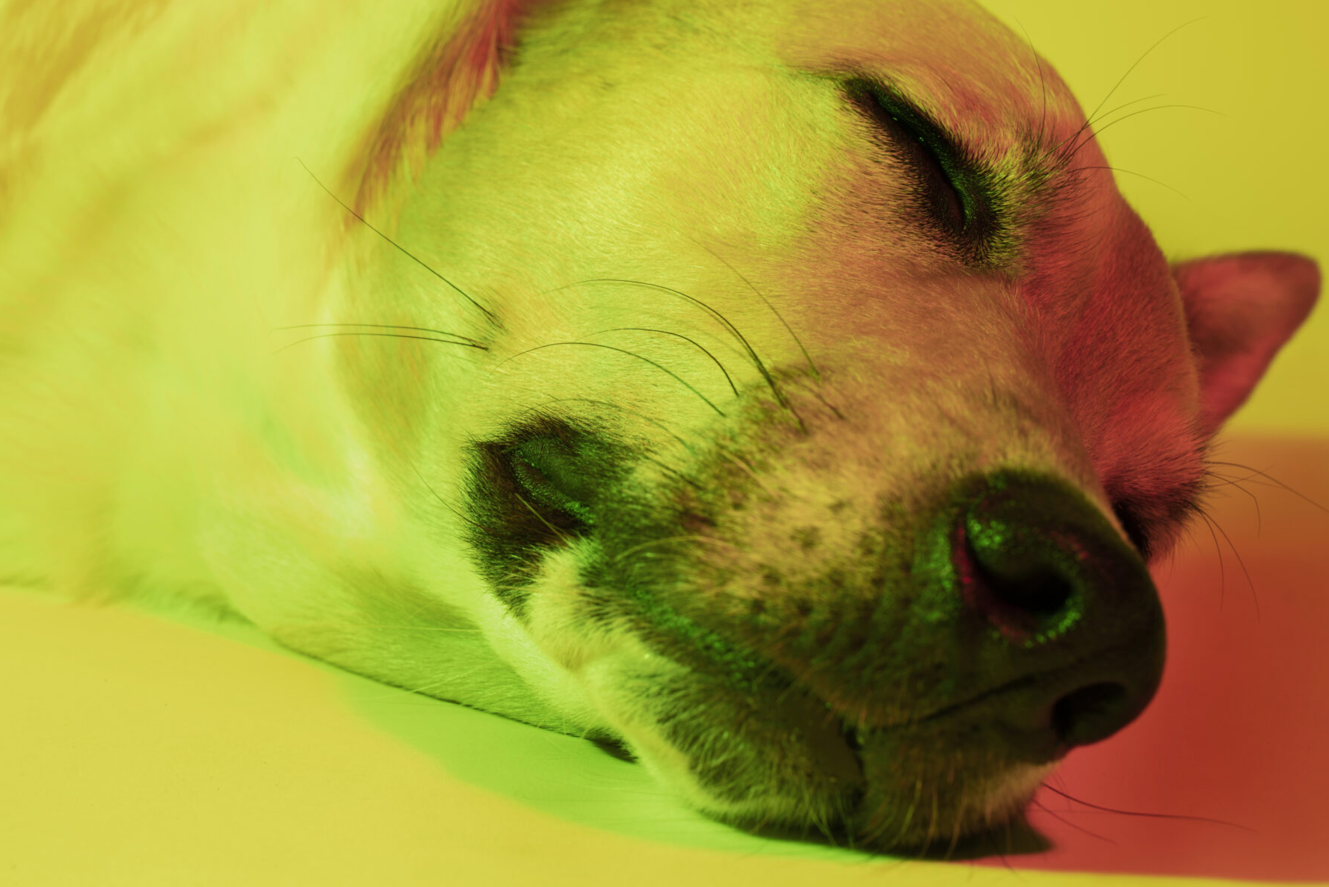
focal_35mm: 72
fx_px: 2659
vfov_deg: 18.9
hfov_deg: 28.0
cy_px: 258
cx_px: 560
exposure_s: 1/100
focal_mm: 50
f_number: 4.5
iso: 250
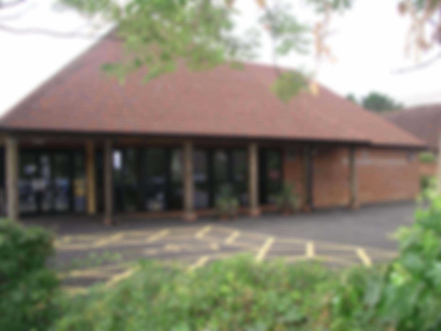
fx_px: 471
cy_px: 166
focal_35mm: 37
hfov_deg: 50.1
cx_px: 220
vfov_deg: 38.7
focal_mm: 7.8
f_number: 3.2
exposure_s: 1/230
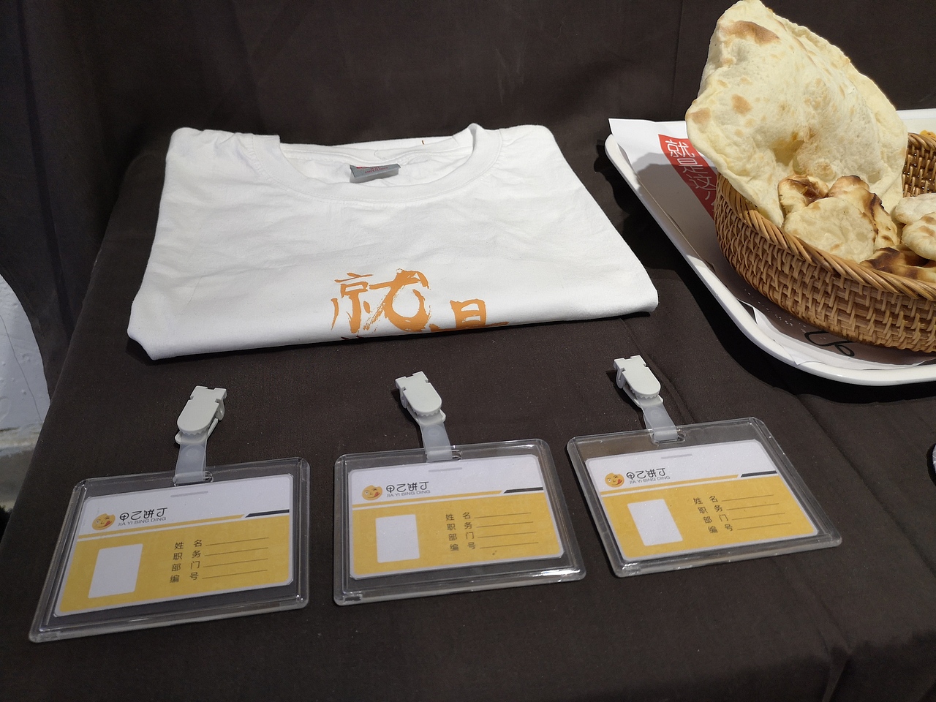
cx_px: 468
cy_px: 351
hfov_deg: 65.3
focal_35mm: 27
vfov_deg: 51.4
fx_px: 730
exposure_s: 1/100
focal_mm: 3.95
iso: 80
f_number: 1.8
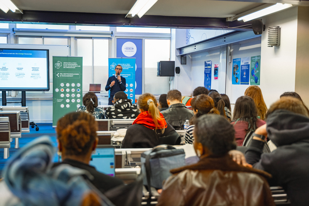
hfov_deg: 48.5
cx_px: 154
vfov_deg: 33.4
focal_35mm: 40
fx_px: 343
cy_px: 103
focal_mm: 40
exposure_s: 1/125
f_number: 2.8
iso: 640
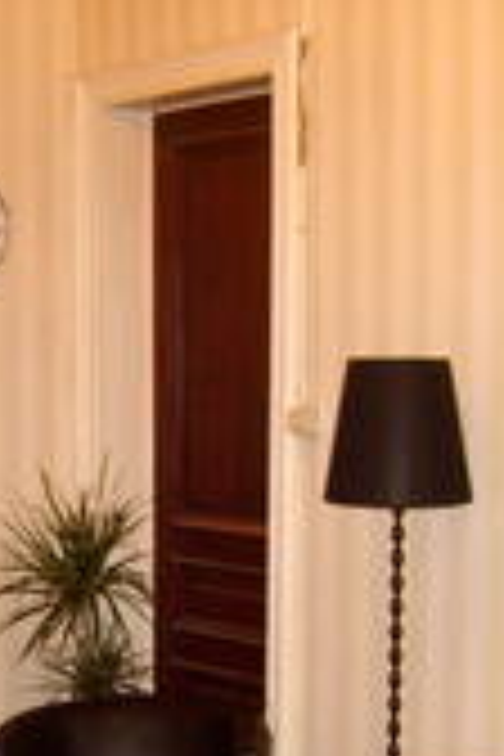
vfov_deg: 25.7
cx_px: 130
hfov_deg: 17.4
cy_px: 558
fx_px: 1638
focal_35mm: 78
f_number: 2.8
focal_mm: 7.4
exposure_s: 1/30
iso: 157
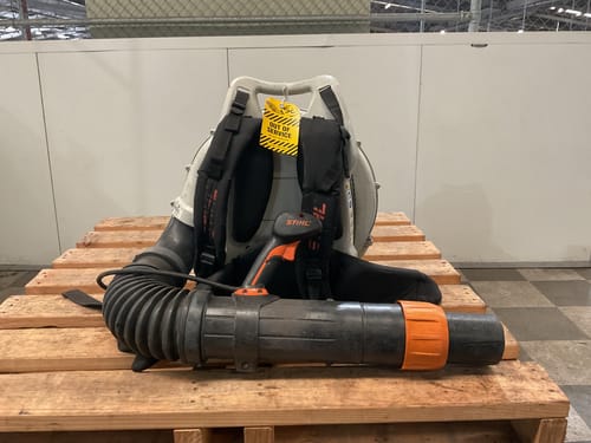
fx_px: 495
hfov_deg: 61.7
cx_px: 296
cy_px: 222
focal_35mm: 29
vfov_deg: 48.2
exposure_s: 1/50
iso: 200
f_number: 1.8
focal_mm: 3
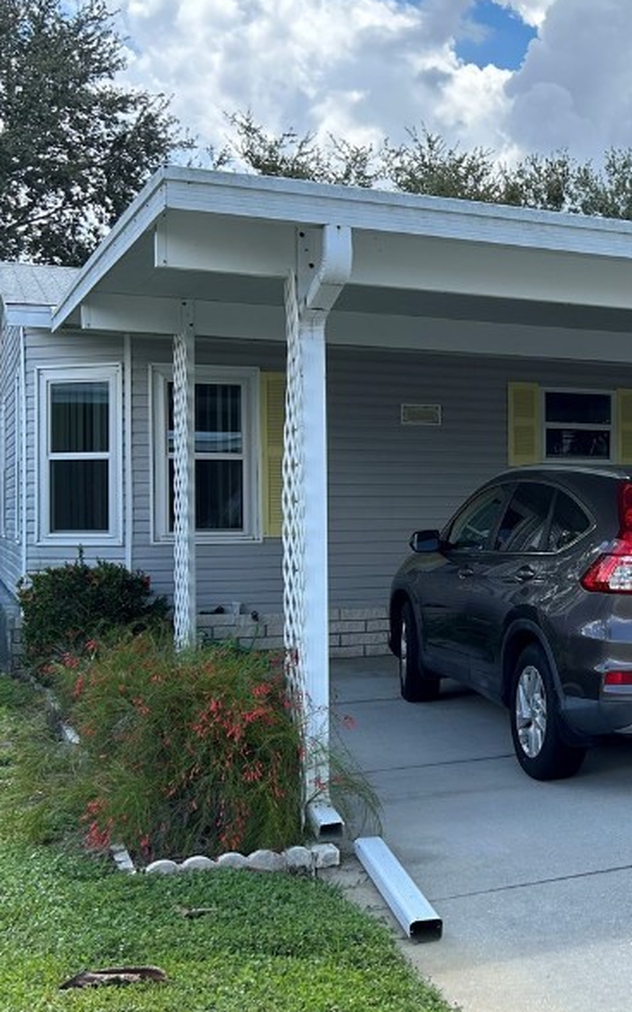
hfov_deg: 24.6
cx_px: 735
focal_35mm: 48
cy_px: 515
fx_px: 1324
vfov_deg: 41.8
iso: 50
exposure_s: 1/2841
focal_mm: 5.7
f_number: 1.5
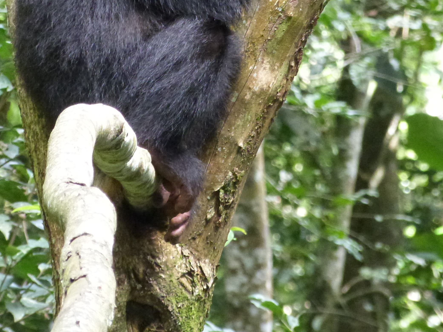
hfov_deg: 2.4
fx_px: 10634
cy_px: 35
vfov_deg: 1.8
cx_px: 157
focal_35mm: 831
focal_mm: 77.6
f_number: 4.3
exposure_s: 1/100
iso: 800
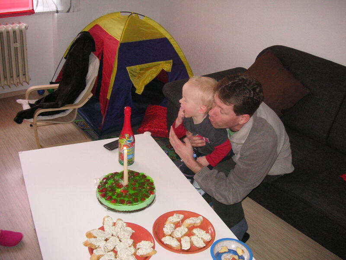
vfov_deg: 38.7
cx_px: 173
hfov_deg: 50.1
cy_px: 130
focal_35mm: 37
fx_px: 370
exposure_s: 1/45
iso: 160
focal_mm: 6.1
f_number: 2.8
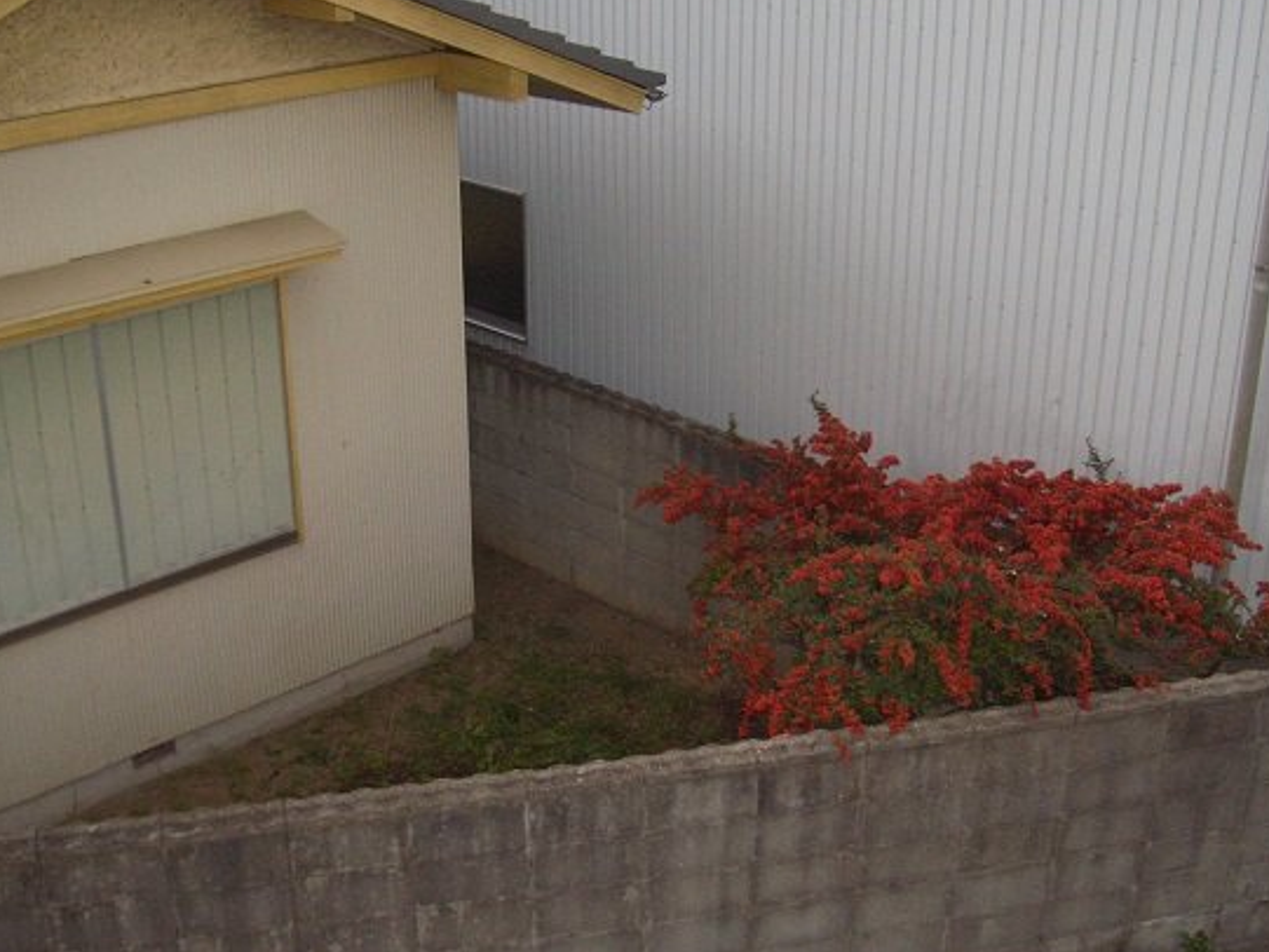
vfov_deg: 32.8
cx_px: 561
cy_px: 560
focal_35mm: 44
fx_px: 1613
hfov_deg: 42.9
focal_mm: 5.8
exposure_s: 1/60
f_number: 2.6
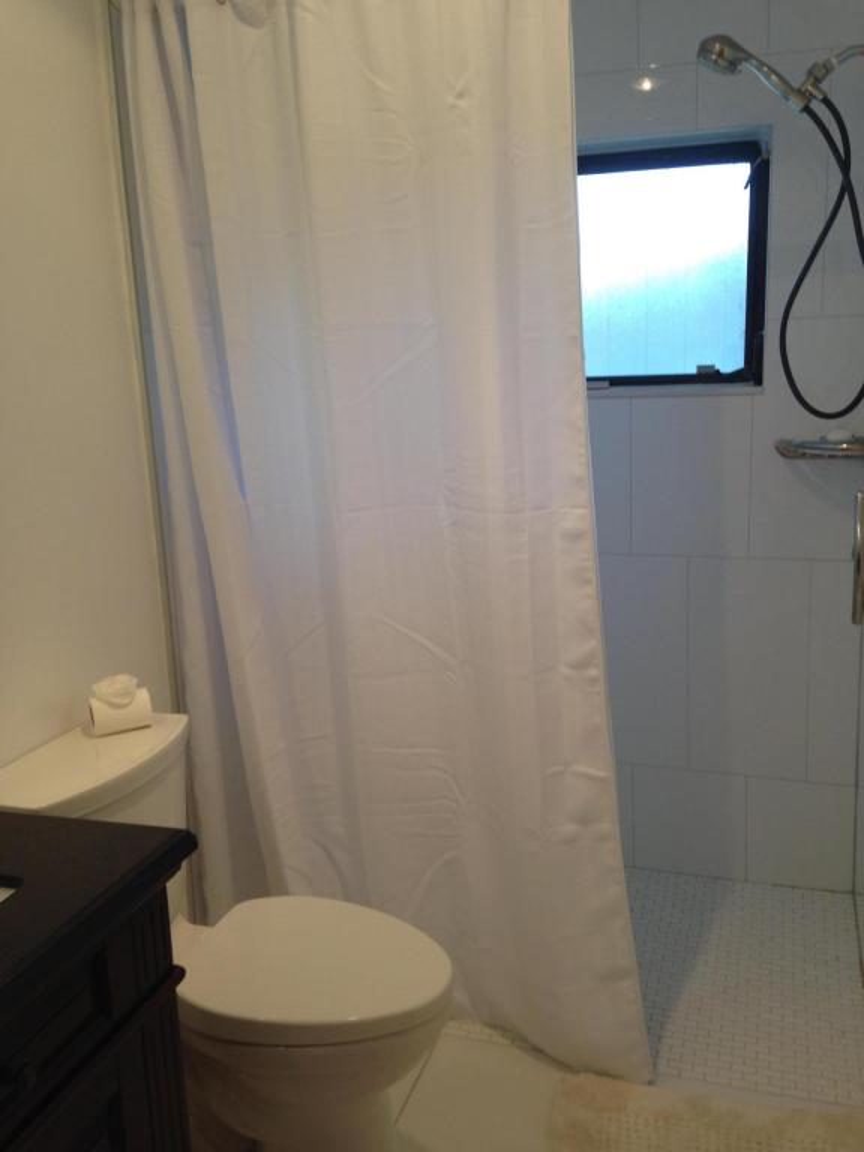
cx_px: 432
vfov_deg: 55.4
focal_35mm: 33
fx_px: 1098
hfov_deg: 42.9
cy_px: 576
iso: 64
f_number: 2.4
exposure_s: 1/120
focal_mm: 4.12
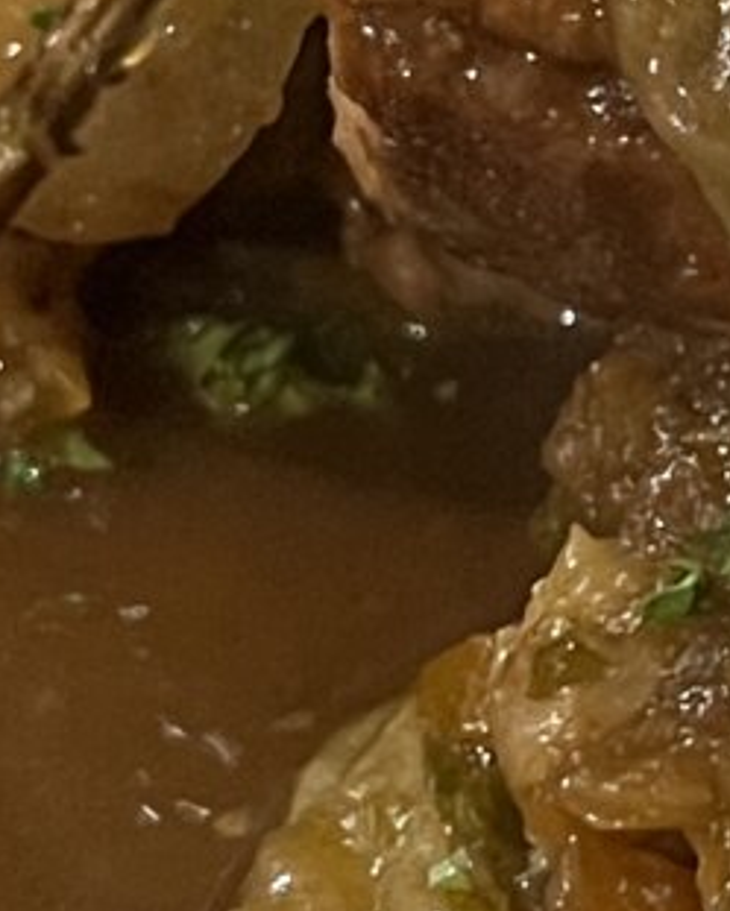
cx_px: 1378
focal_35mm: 209
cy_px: -64
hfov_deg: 7.2
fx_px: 5642
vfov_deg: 9.2
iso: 640
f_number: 1.5
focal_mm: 5.7
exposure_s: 1/34
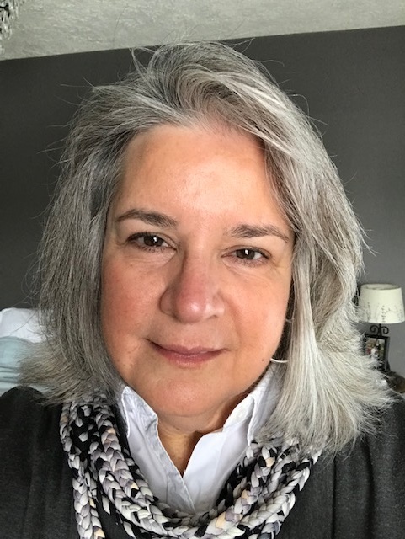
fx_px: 499
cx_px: 202
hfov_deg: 44.2
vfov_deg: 56.8
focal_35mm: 32
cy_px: 270
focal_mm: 2.87
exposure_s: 1/30
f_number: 2.2
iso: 80
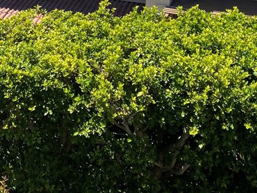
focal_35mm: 70
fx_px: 520
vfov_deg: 19.4
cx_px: 69
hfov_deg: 27.5
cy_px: -58
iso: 32
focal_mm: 4.25
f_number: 1.8
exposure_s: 1/2028
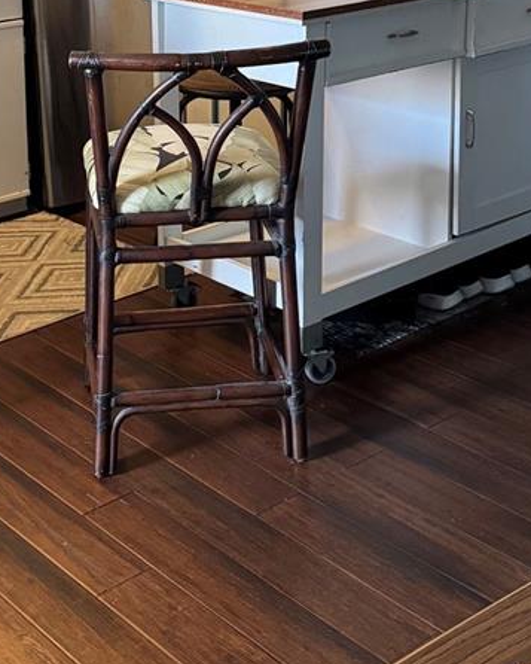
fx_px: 1237
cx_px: 147
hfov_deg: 24.0
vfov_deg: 29.2
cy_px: 113
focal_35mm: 63
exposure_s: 1/60
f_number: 1.78
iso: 640
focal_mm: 6.76
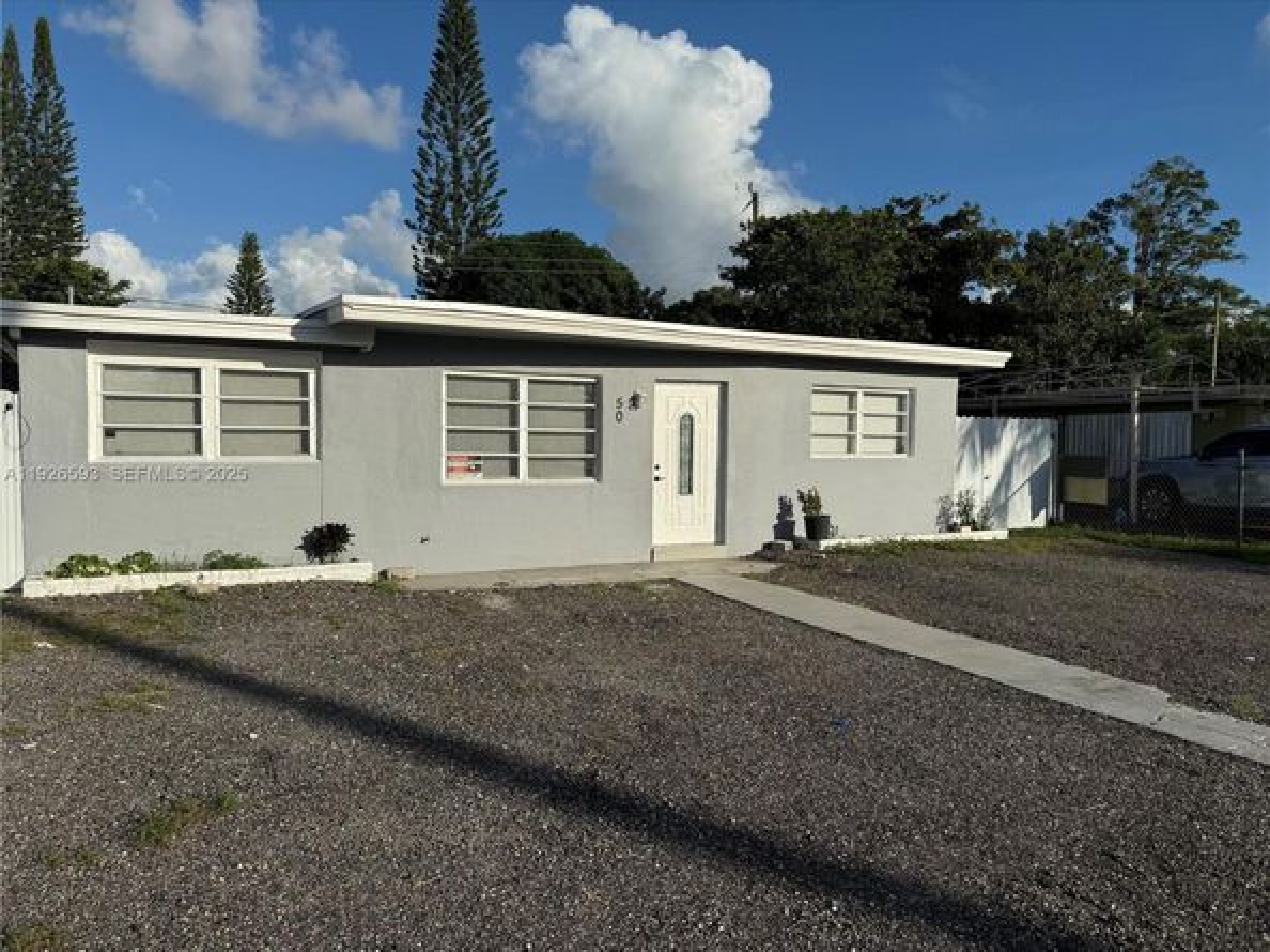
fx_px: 880
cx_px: 635
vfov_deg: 56.8
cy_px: 476
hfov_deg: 71.6
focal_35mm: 24
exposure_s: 1/9091
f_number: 1.78
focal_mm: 6.76
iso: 80
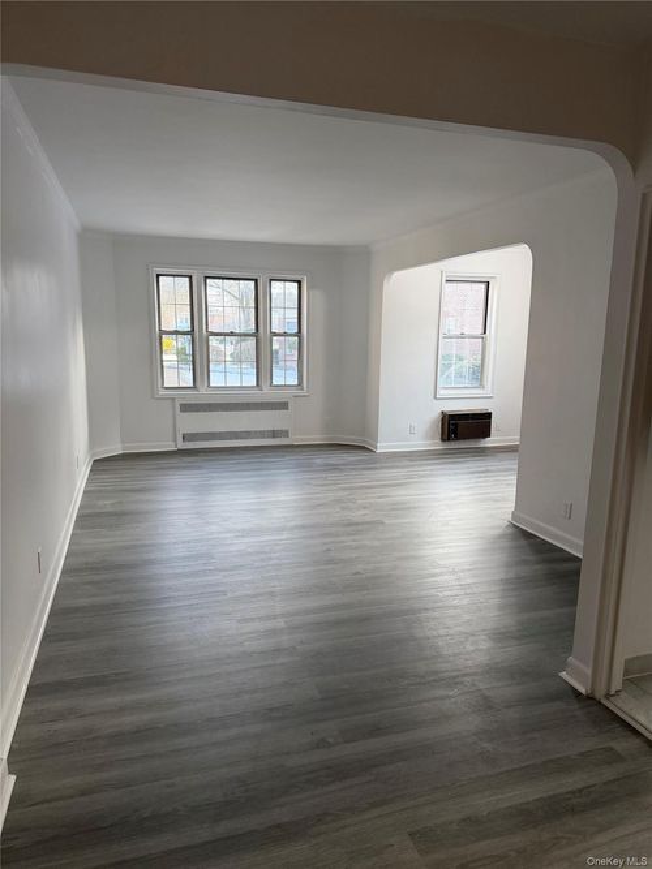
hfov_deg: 56.8
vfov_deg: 71.6
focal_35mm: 24
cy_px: 434
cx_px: 326
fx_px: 603
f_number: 1.78
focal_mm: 6.76
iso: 200
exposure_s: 1/186
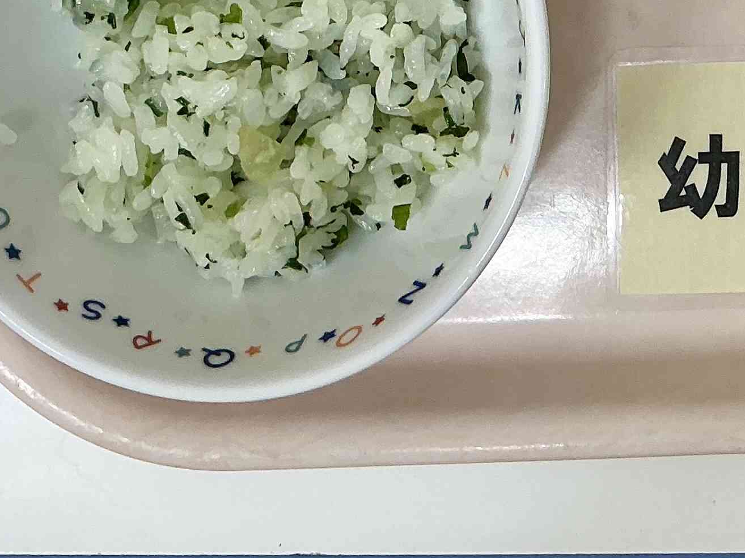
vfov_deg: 15.4
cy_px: -269
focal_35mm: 89
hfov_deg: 20.9
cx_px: 821
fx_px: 1915
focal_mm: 3
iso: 32
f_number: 1.8
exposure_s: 1/60
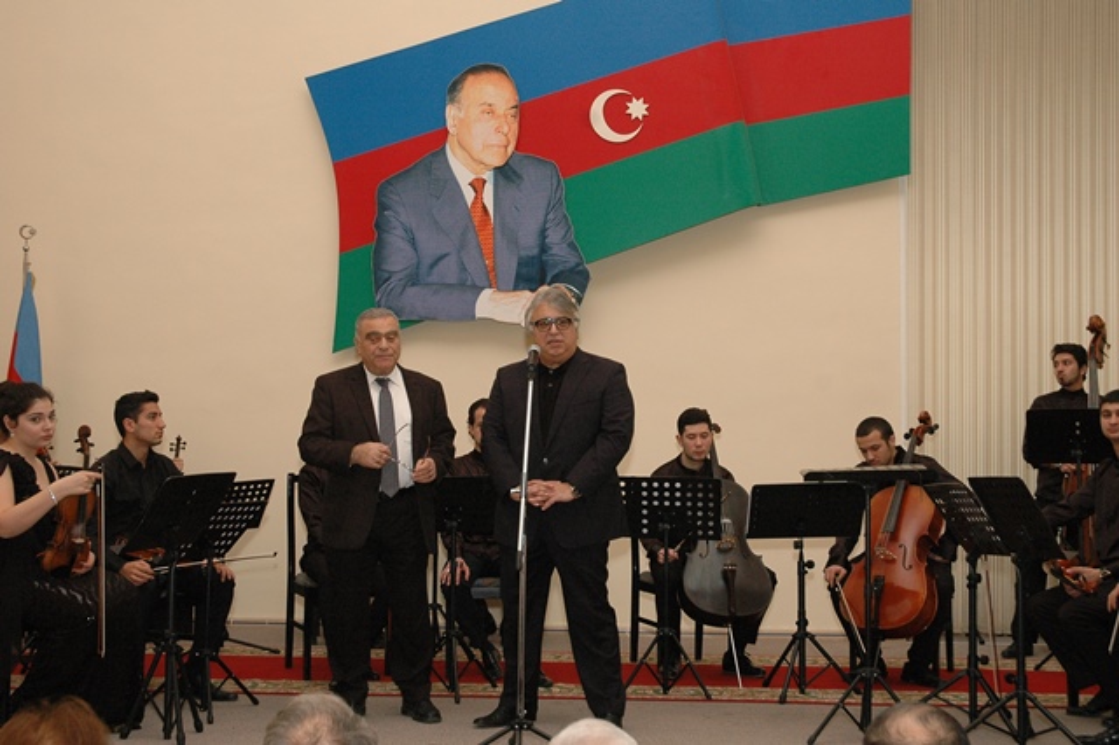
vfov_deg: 28.9
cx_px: 560
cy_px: 372
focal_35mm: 46
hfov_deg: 42.3
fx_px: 1445
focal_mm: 31
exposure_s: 1/100
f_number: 5.6
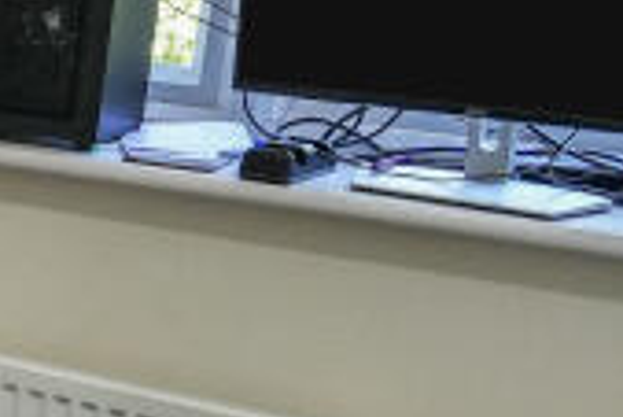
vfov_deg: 15.0
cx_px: -597
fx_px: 1576
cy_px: 271
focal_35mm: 91
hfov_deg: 17.0
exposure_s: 1/160
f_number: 4
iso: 1000
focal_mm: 10
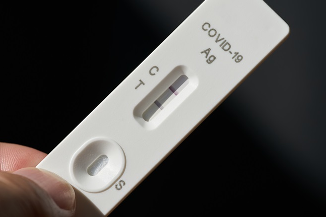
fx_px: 1448
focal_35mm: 160
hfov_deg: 12.8
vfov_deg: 8.6
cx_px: 145
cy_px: 86
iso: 200
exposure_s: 1/640
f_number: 7.1
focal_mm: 105
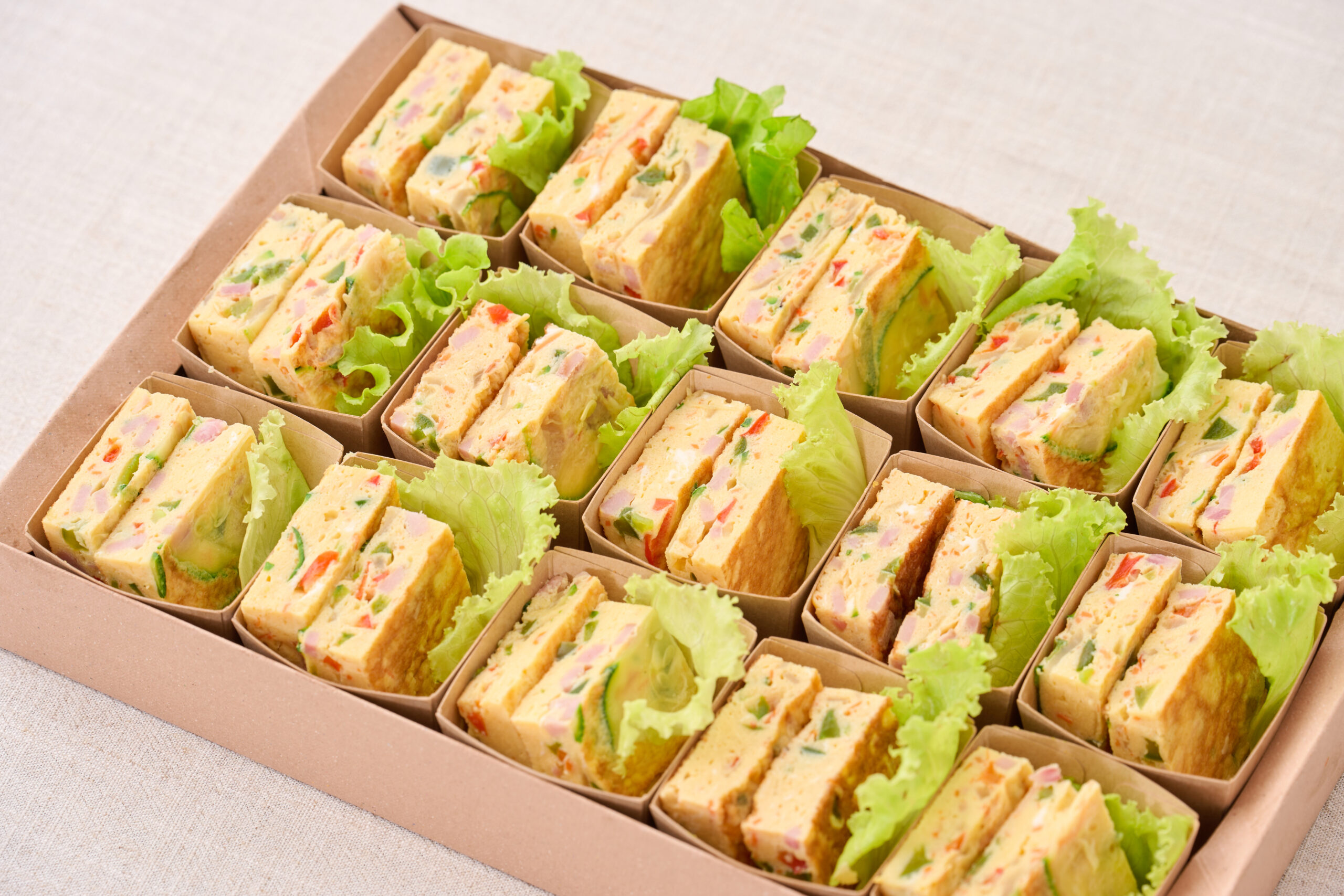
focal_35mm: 150
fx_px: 5600
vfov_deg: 9.1
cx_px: 672
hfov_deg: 13.7
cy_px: 448
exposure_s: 1/100
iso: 100
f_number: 8
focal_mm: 150
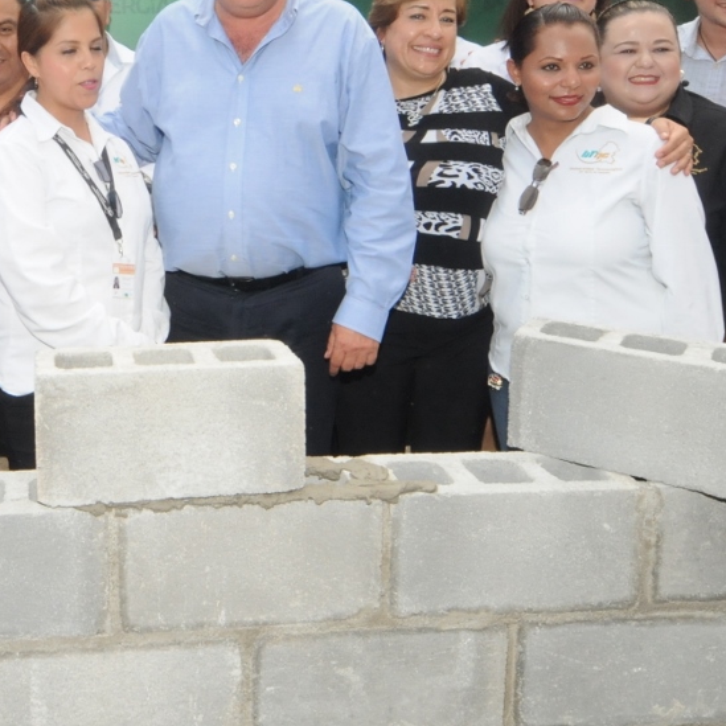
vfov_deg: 41.2
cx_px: 112
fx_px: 925
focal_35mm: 39
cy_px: 156
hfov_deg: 40.5
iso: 1000
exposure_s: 1/250
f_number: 14
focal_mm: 12
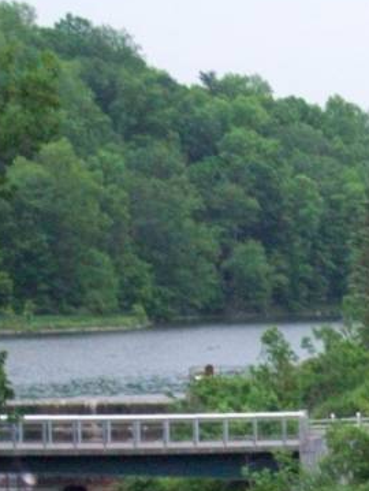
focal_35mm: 188
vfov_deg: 10.3
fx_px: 2667
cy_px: 659
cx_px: 496
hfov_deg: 7.8
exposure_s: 1/76.6
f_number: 4.1
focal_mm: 11
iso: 320
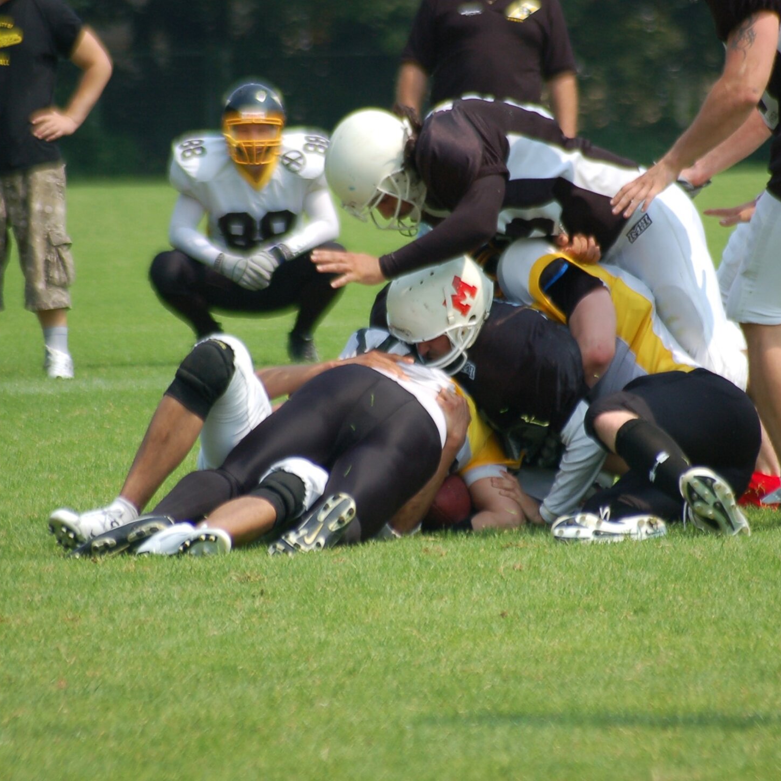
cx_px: 446
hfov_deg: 3.0
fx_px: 14728
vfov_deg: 3.0
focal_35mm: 577
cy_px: 391
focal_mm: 300
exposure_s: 1/1000
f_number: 5.6
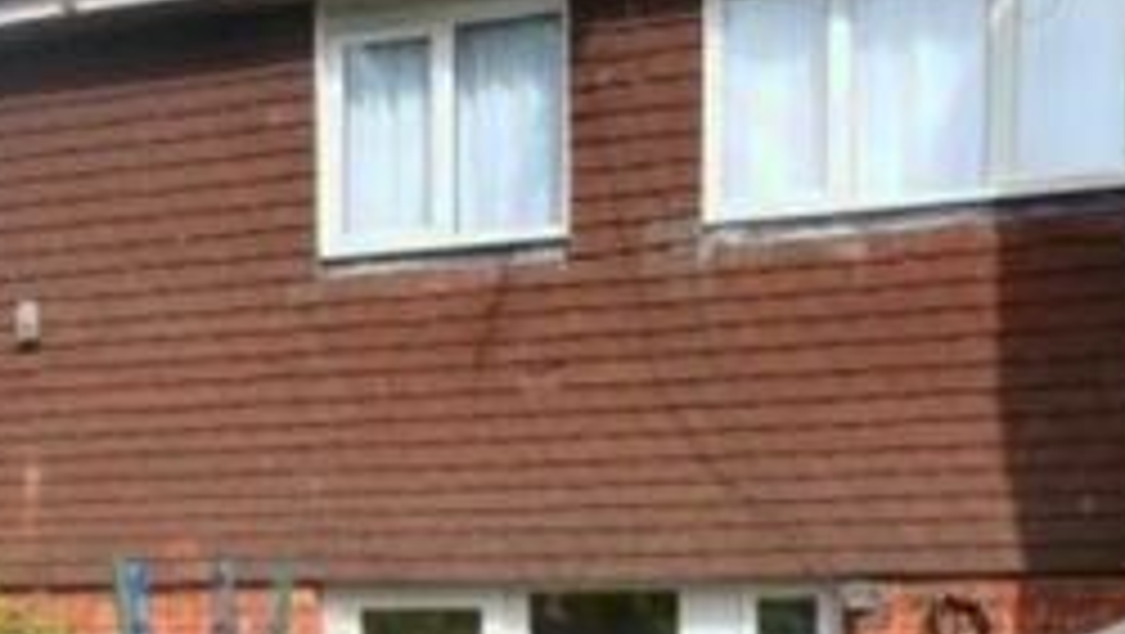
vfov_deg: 25.1
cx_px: 464
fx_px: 1313
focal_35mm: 44
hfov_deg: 46.2
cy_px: 706
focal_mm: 10
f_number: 8
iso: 200
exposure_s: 1/250
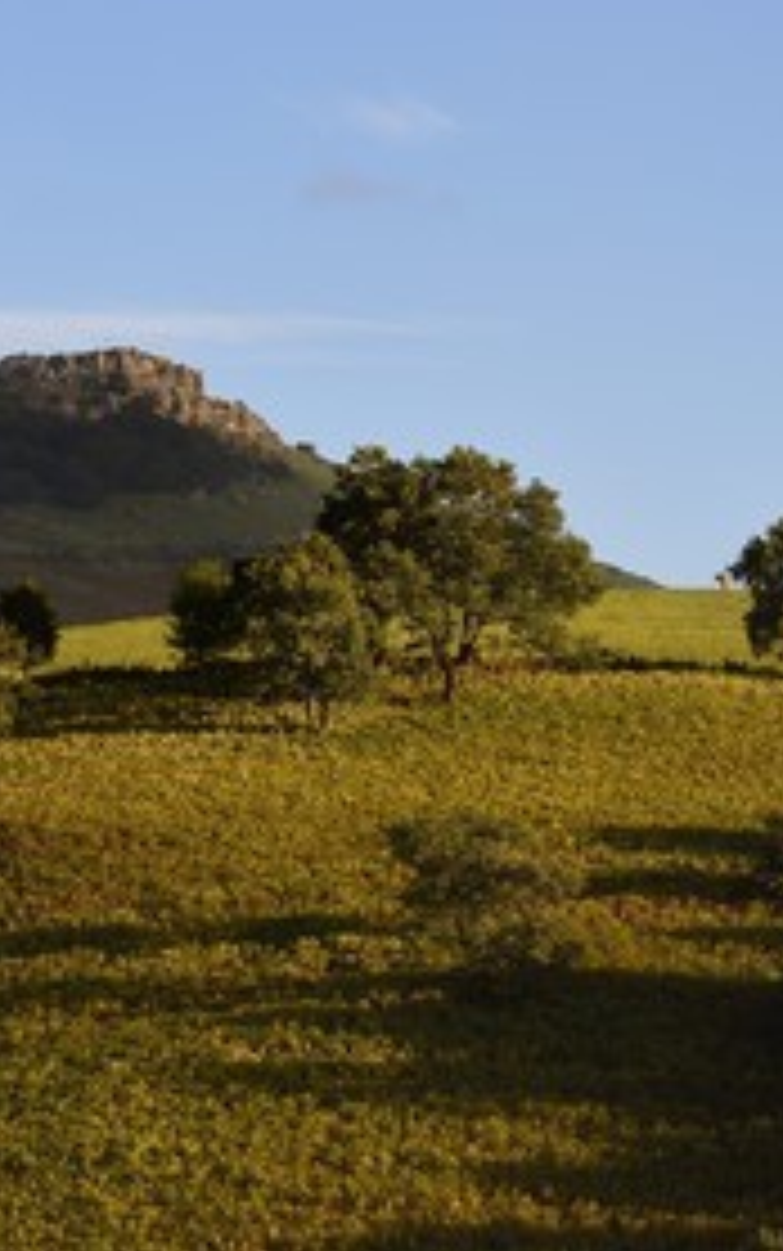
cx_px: 580
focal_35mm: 231
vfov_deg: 9.1
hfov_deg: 5.7
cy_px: 626
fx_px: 7879
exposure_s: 1/250
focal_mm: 150
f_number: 8
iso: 200
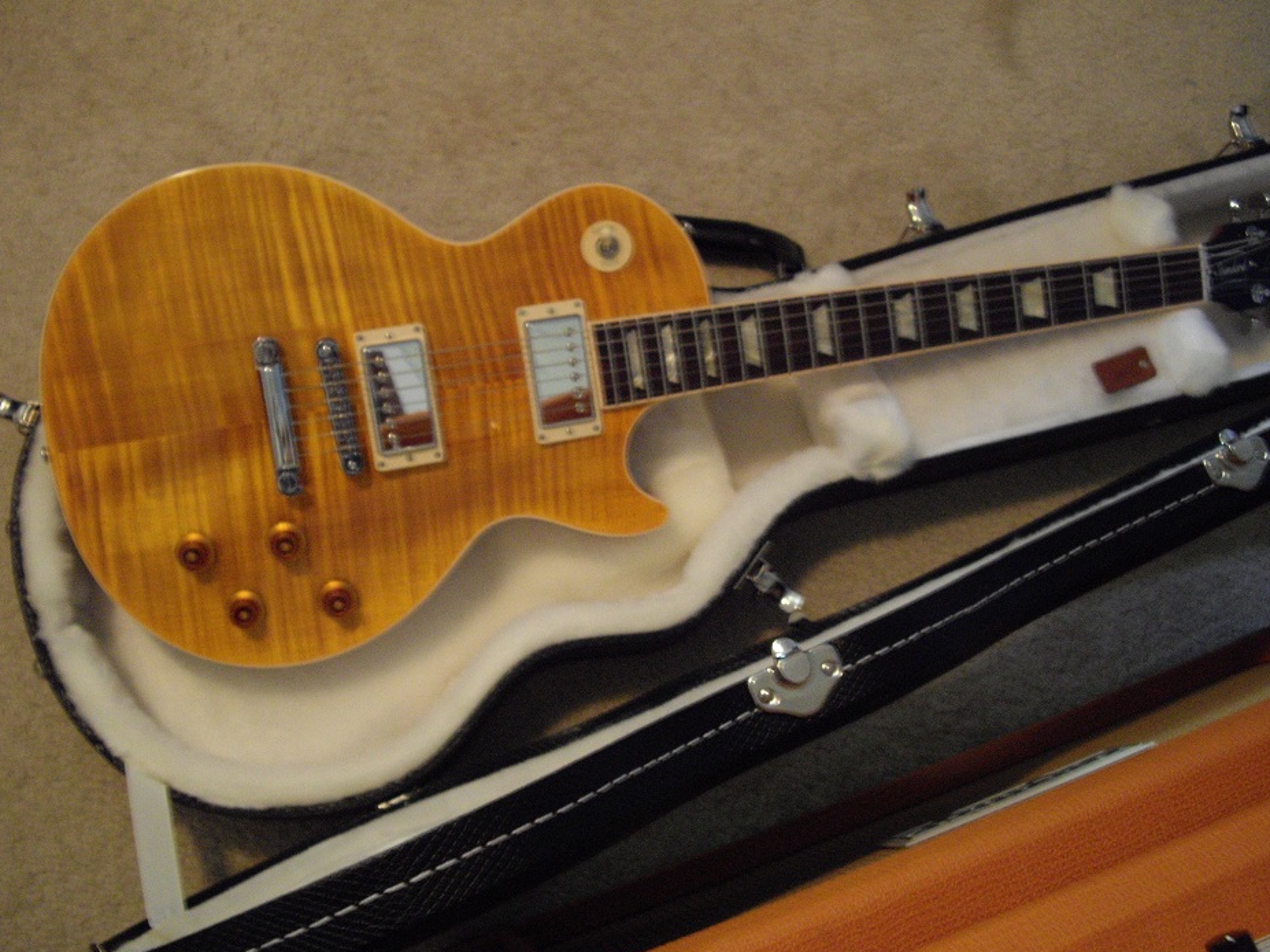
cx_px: 671
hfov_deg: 45.8
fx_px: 1504
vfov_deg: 35.1
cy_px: 512
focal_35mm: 41
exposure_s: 1/8
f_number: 2.8
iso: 400
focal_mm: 7.9
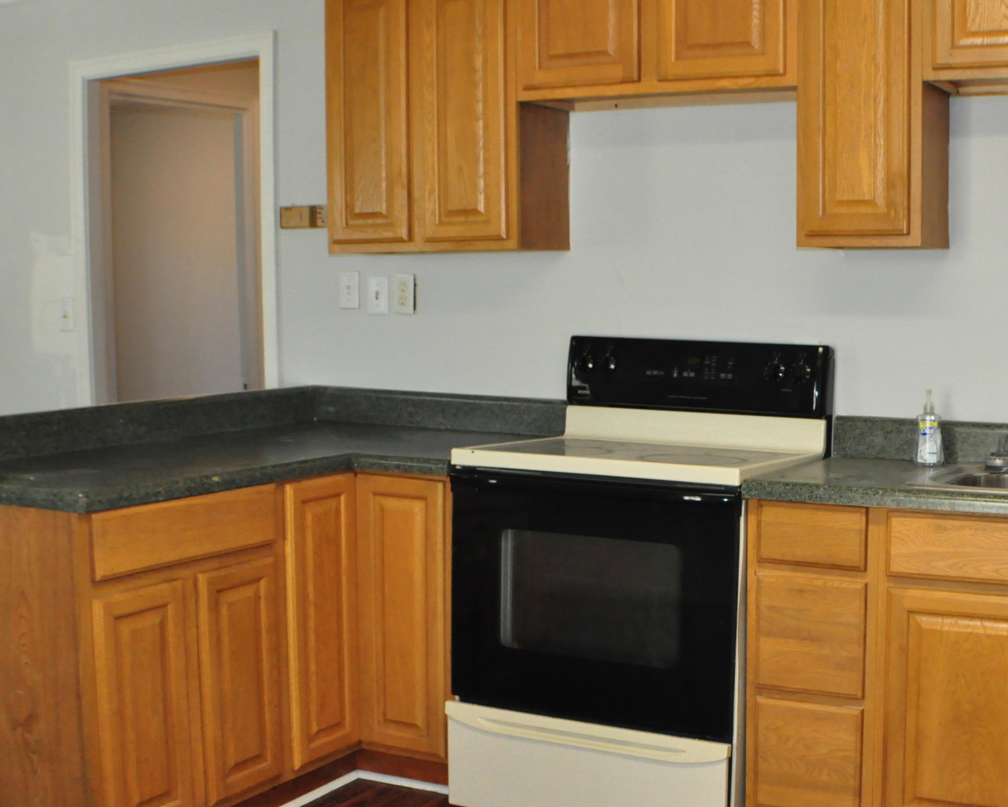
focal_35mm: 58
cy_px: 477
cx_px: 754
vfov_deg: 26.2
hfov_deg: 31.9
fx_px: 1730
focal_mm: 26
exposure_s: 1/60
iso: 1800
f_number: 8
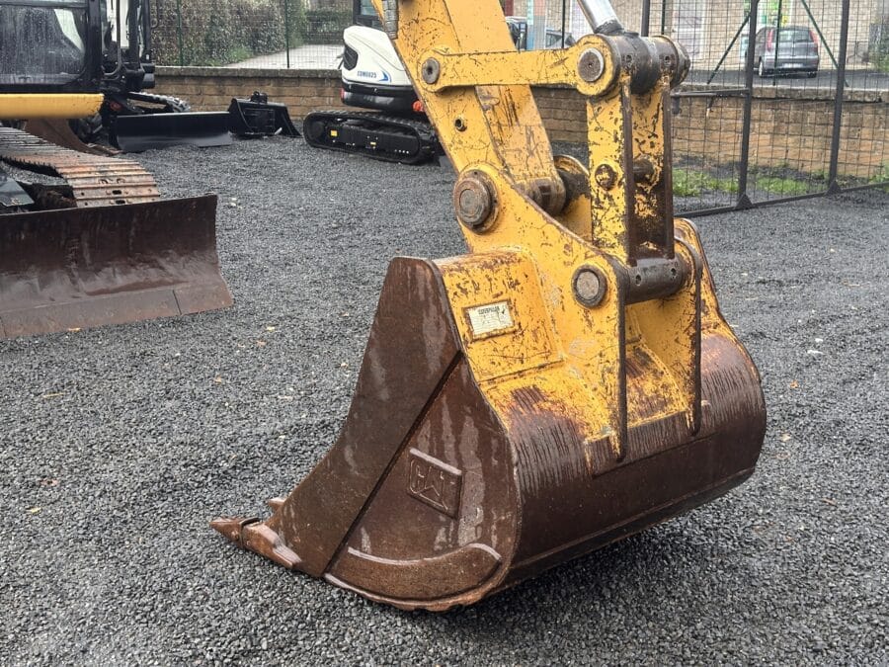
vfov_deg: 30.3
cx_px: 444
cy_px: 334
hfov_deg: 39.7
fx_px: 1233
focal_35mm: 48
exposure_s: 1/60
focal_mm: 6.86
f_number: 1.78
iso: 125
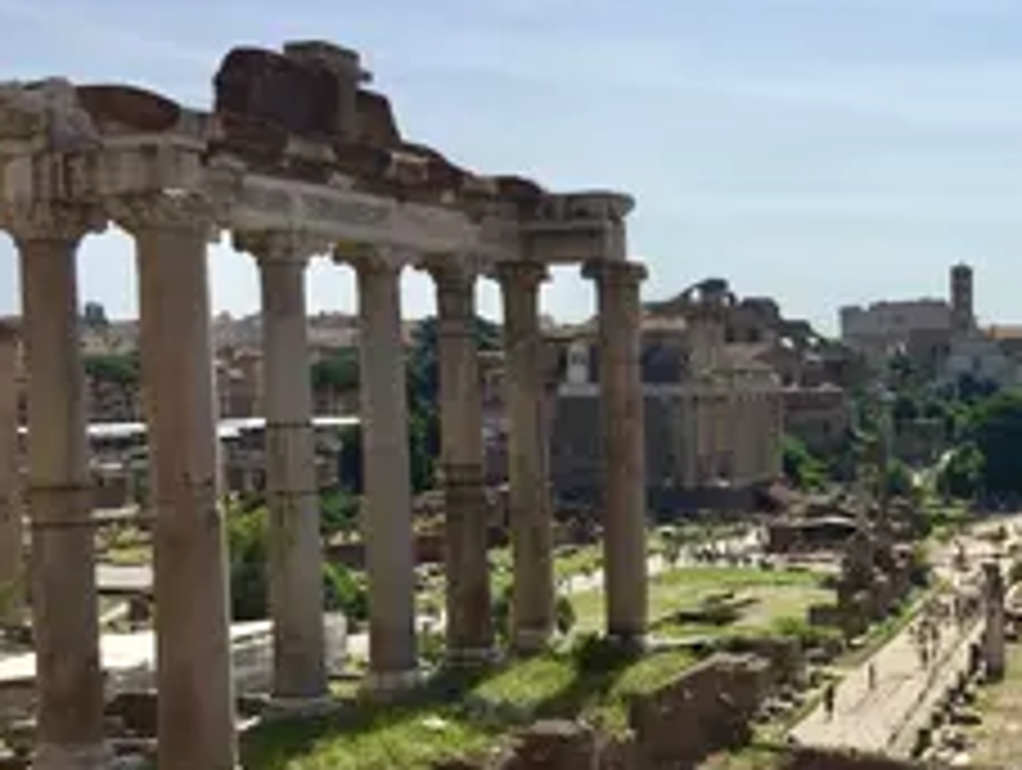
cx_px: 842
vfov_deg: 28.5
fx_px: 1508
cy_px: 482
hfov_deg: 36.0
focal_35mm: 51
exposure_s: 1/3049
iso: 32
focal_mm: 4.15
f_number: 2.2
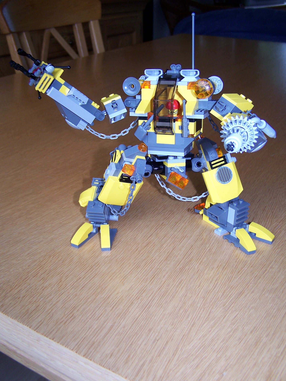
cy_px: 190
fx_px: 419
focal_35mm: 38
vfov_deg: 49.0
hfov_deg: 37.7
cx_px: 143
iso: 80
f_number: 2.8
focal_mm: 6.3
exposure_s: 1/60
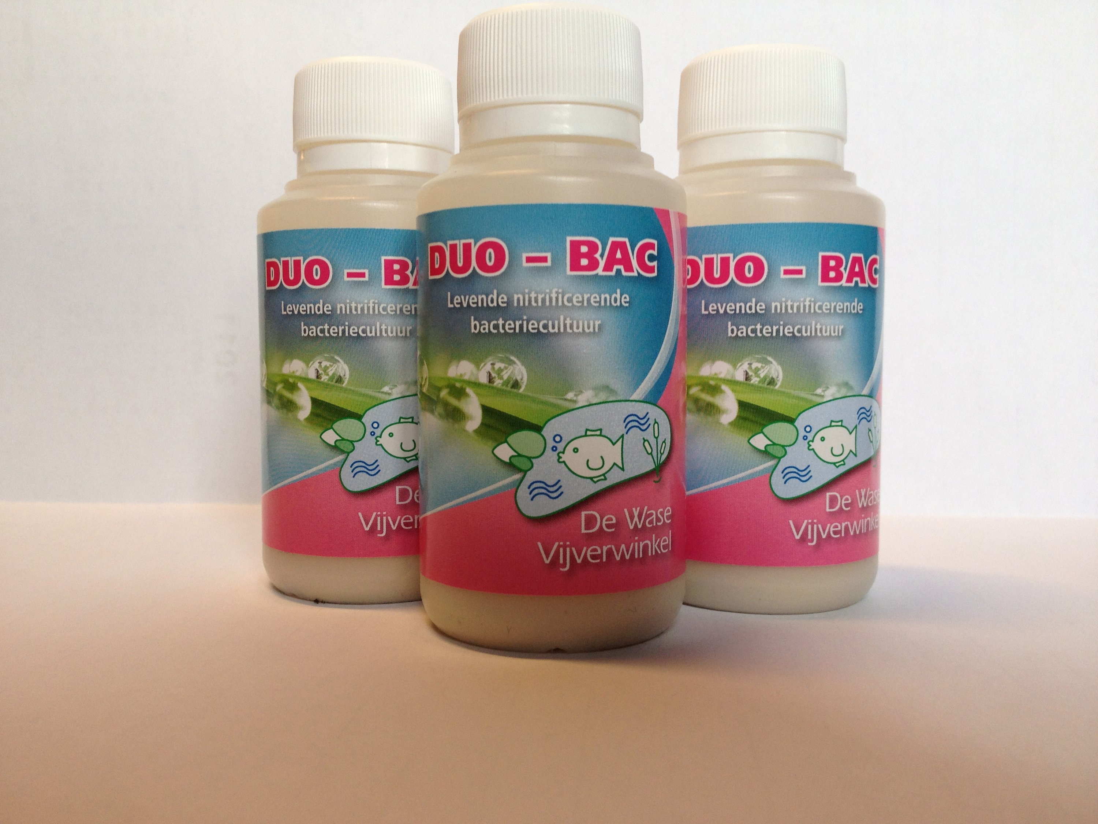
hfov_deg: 52.6
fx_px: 1110
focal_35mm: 35
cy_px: 412
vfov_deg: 40.7
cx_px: 549
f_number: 2.4
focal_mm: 4.28
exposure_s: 1/100
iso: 64
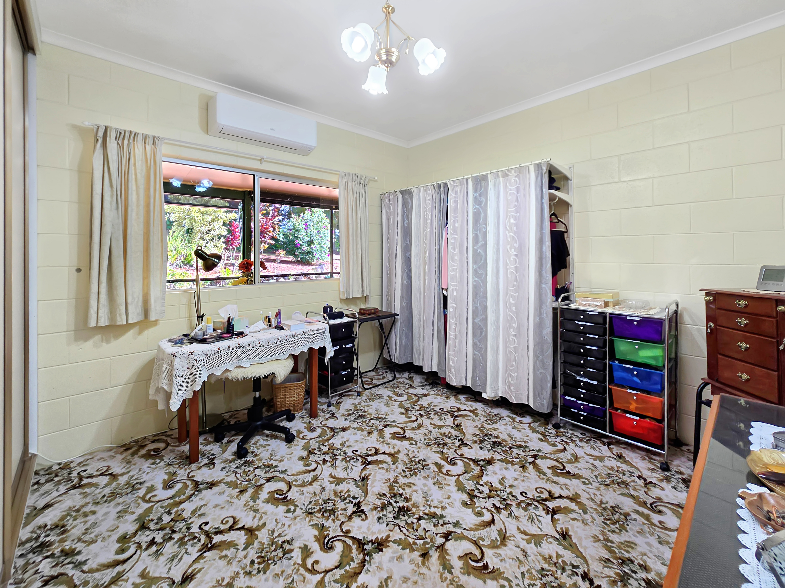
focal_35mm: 13
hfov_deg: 106.2
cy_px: 294
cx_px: 392
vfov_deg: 89.9
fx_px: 295
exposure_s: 1/50
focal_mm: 2.2
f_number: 2.2
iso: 80
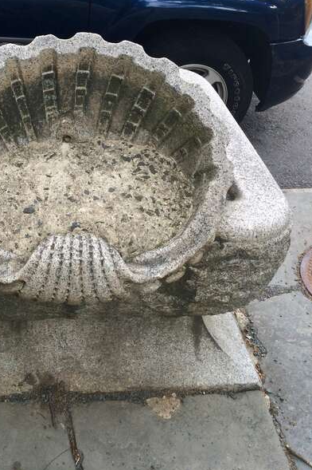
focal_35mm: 41
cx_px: 68
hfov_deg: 31.8
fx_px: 534
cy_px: 235
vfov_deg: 47.4
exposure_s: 1/326
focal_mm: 4.15
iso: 32
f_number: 2.2
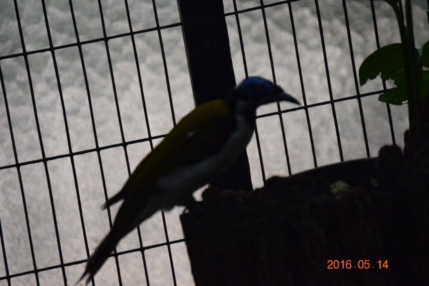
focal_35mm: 300
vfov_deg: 4.6
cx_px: 214
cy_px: 143
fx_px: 3574
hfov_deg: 6.9
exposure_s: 1/800
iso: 800
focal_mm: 200
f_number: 5.6
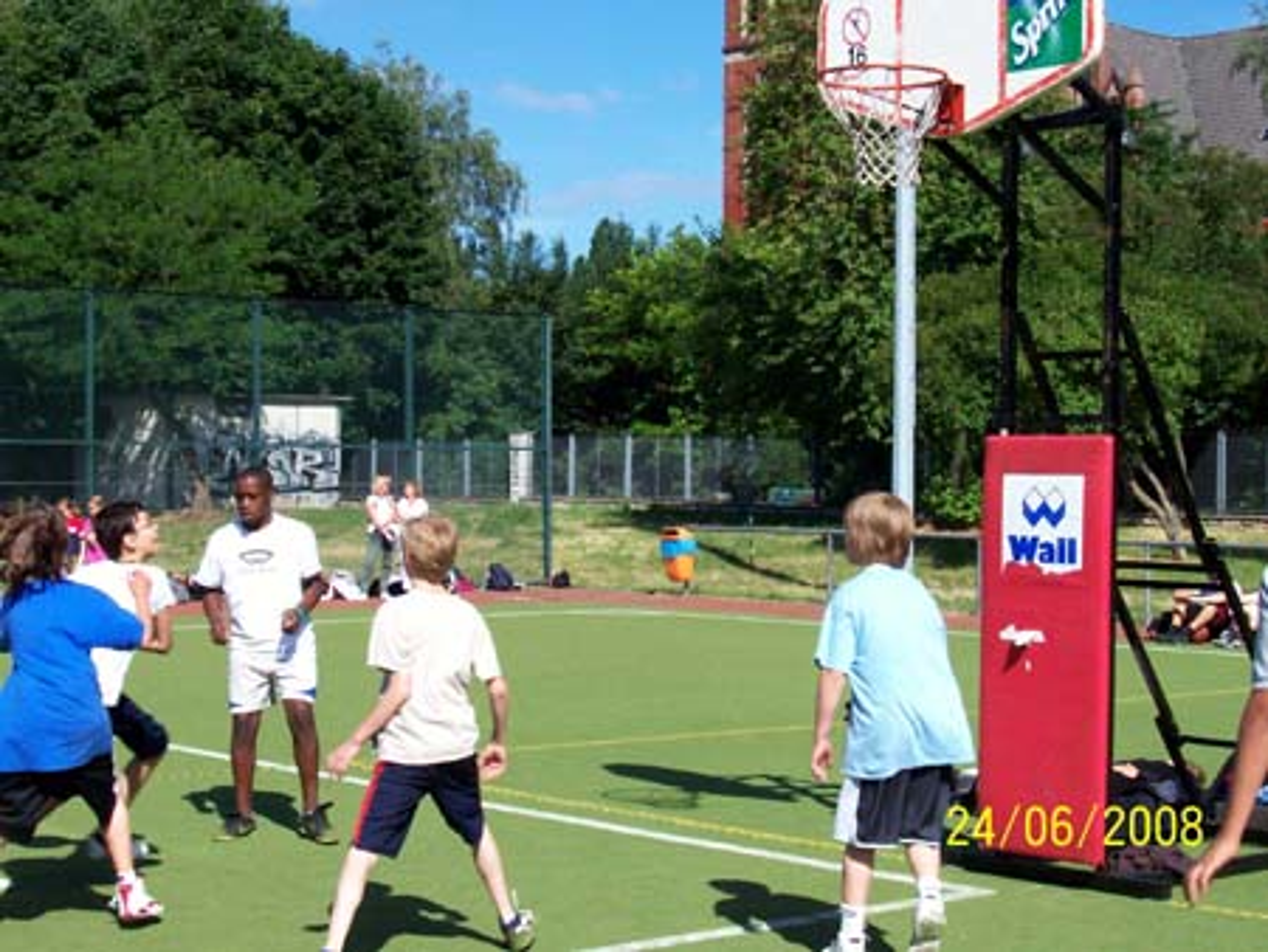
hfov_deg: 29.8
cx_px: 634
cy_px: 476
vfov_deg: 22.6
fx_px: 2382
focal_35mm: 65
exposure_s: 1/258
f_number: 6.8
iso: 80
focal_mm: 10.8
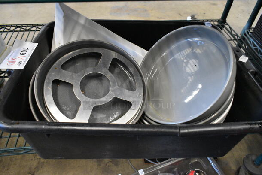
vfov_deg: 48.0
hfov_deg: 67.3
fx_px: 197
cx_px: 131
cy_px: 88
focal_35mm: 27
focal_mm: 18
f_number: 5.6
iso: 6400
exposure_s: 1/125
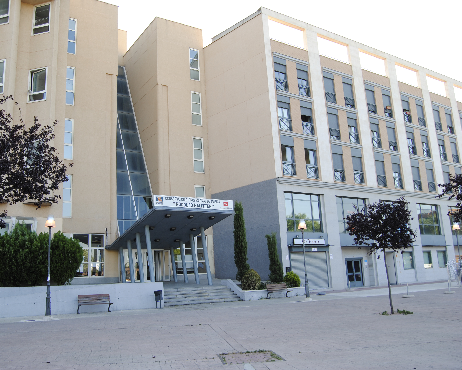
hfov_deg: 56.9
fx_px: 424
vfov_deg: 47.1
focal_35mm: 31
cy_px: 187
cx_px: 193
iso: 100
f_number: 5
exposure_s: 1/100
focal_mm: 18
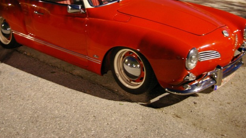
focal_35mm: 52
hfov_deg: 39.9
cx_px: 120
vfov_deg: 22.8
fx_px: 339
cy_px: 36
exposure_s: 1/6
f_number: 4
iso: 800
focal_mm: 26
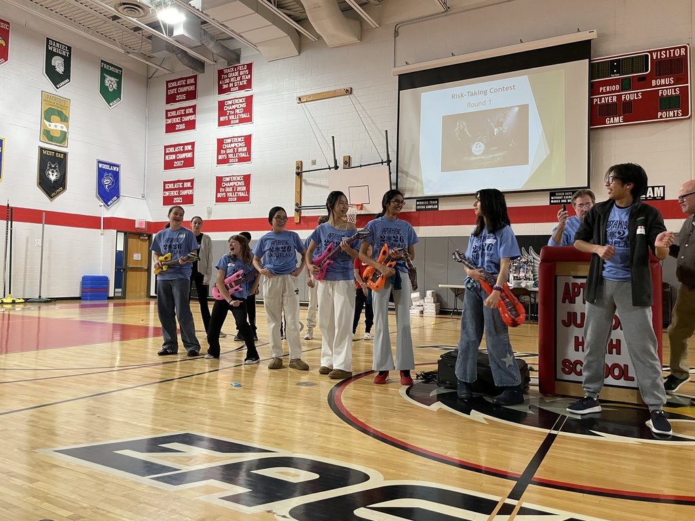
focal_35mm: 26
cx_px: 348
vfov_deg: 53.1
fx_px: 522
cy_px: 260
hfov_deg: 67.3
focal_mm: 4.2
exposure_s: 1/60
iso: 250
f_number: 1.6
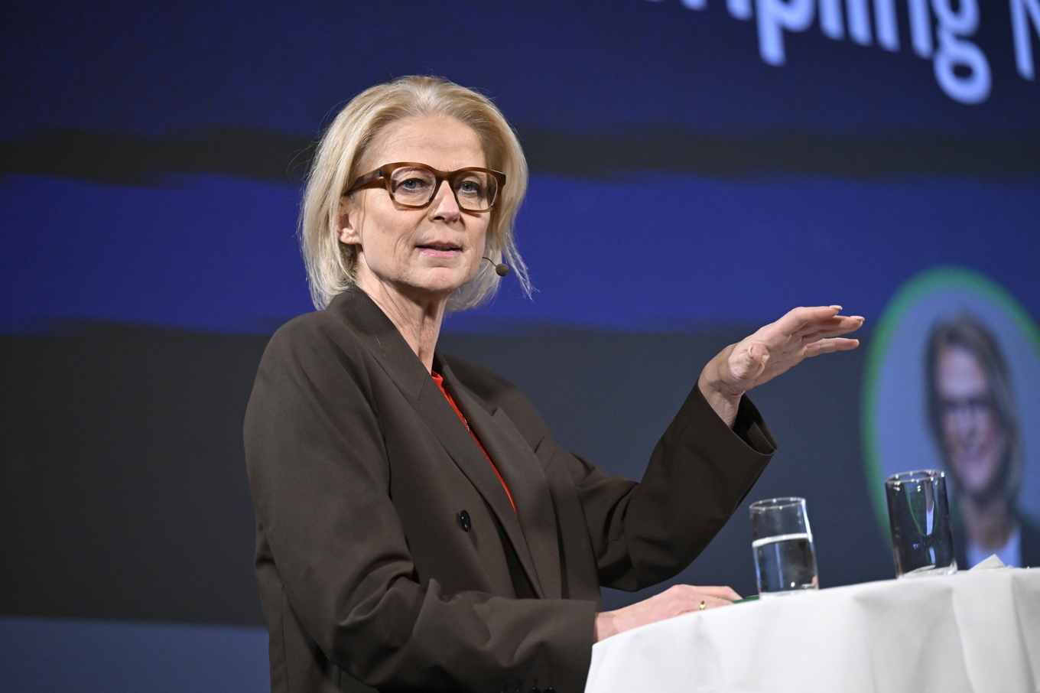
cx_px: 520
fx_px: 4621
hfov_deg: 12.8
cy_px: 346
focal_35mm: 160
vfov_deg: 8.6
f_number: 2.8
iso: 4000
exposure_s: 1/1250
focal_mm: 160
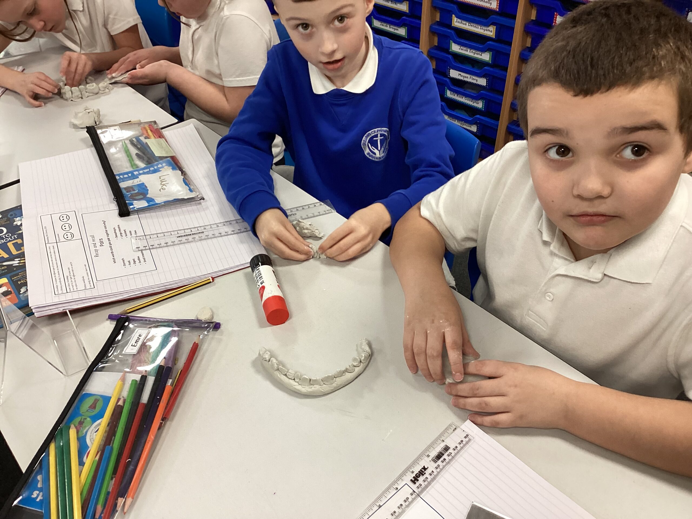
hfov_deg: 58.4
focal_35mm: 31
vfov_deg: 45.4
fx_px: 620
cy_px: 260
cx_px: 346
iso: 125
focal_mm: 3.3
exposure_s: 1/50
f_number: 2.4
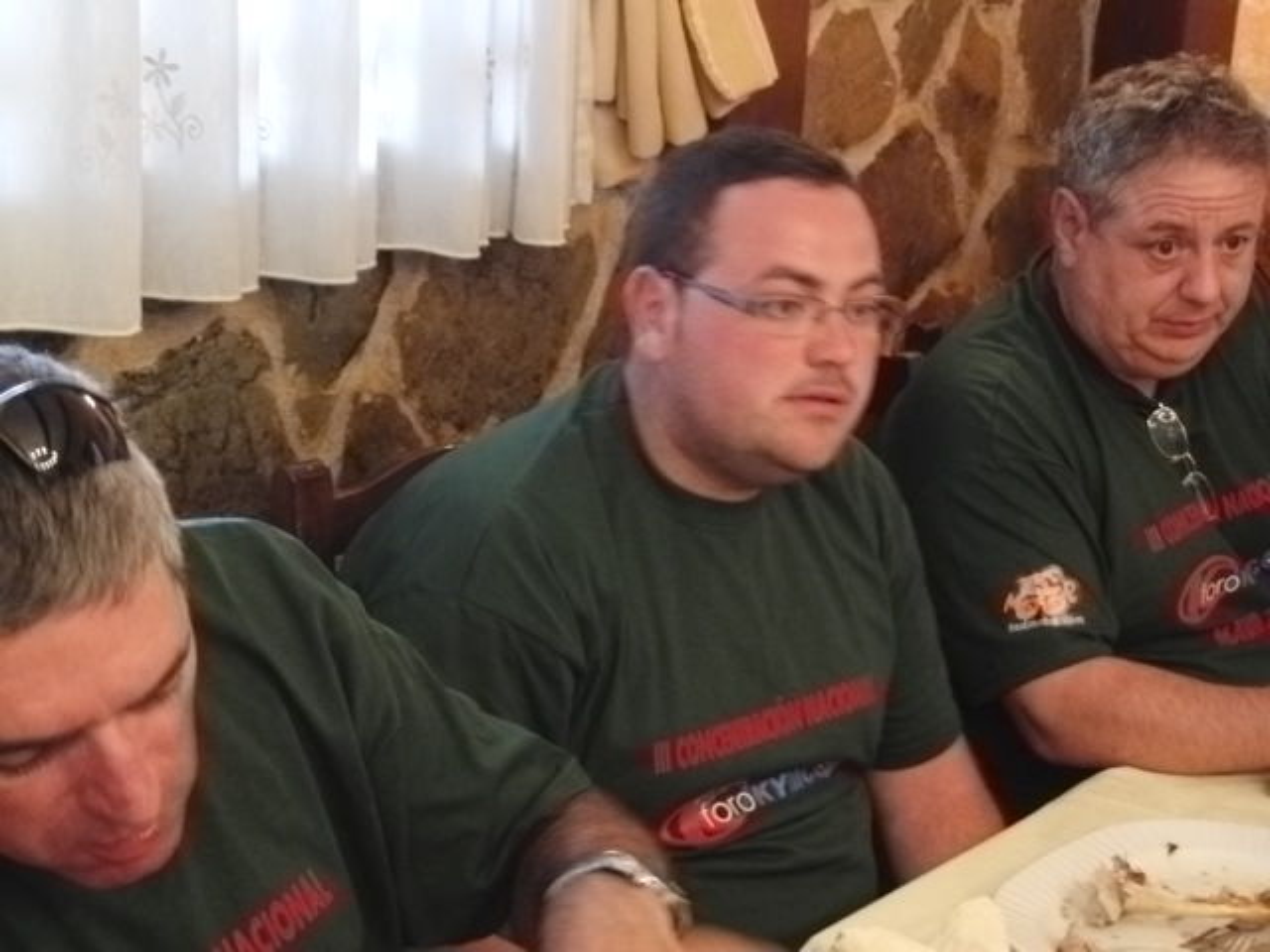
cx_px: 635
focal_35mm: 66
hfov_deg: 29.4
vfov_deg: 22.3
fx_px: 2421
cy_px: 476
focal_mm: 11.6
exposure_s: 1/10
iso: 800
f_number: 4.4
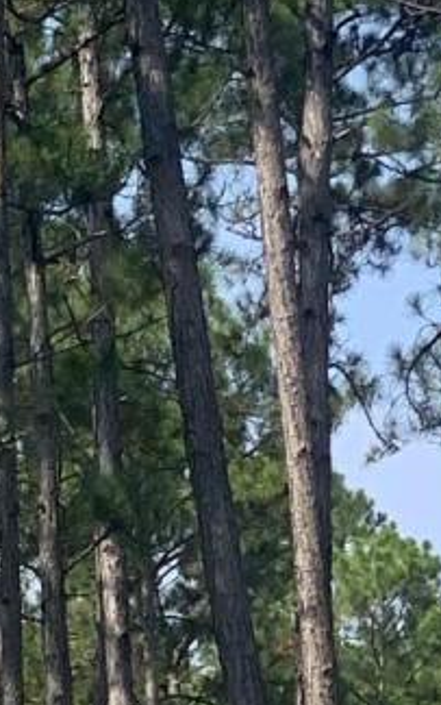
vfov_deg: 5.8
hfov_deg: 3.9
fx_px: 6527
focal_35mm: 340
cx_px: 467
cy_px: 2024
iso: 16
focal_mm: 6
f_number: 2.4
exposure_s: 1/592
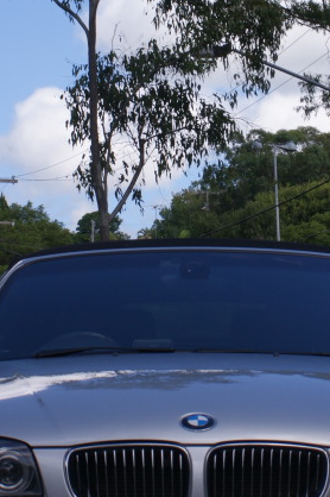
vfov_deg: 14.0
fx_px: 2024
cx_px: 200
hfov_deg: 9.3
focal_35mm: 147
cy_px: 183
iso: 100
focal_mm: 40
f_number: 11
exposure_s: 1/100
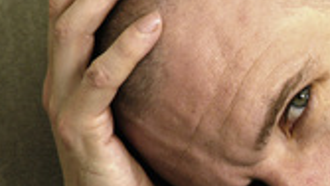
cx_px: 381
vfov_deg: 2.7
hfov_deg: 4.8
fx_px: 3947
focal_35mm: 451
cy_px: 105
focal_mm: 120
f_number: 13
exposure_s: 1/200
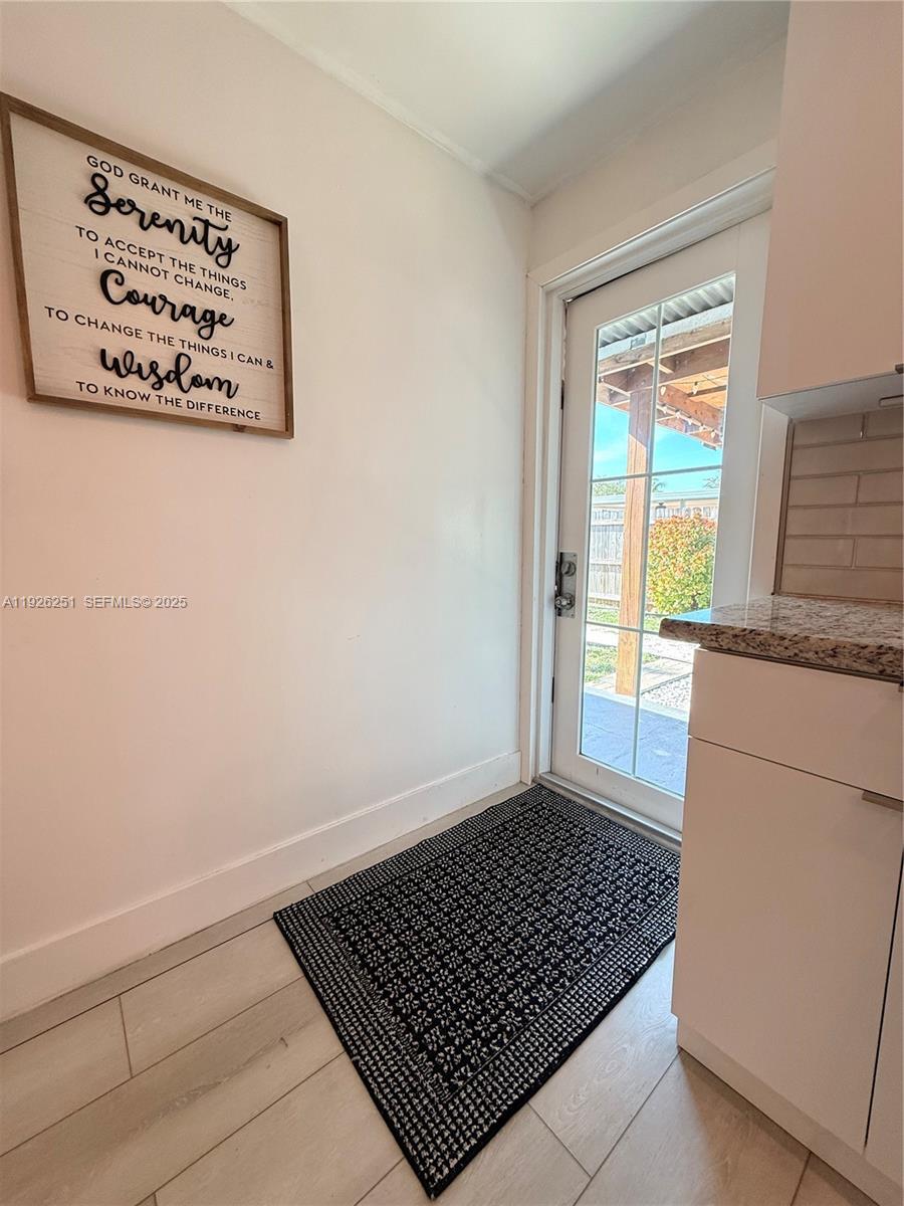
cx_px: 452
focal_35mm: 14
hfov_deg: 85.7
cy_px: 603
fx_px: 487
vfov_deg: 102.1
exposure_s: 1/120
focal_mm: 2.22
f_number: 2.2
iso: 200
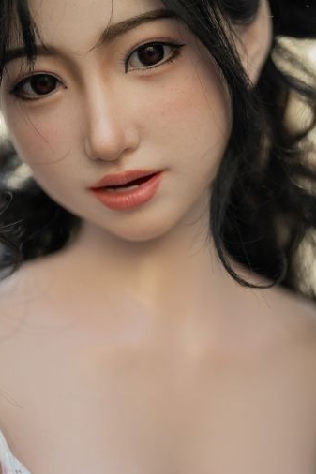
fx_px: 1173
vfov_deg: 22.9
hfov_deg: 15.3
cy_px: 243
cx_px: 121
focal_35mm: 89
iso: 160
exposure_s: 1/1600
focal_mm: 50
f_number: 1.2
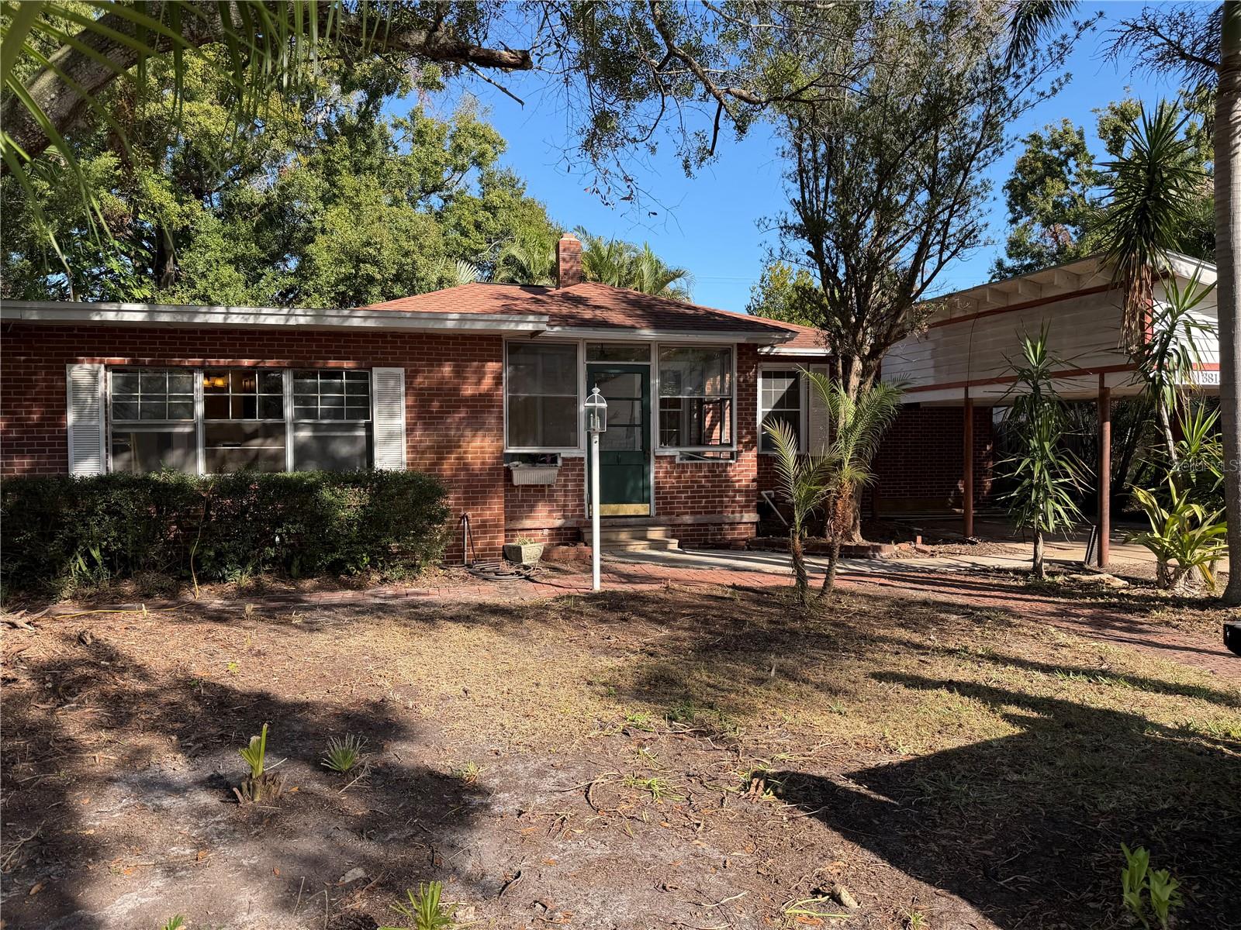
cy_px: 465
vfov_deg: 56.8
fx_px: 860
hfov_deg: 71.6
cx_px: 620
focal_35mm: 24
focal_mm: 6.76
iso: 80
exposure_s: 1/1585
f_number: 1.78
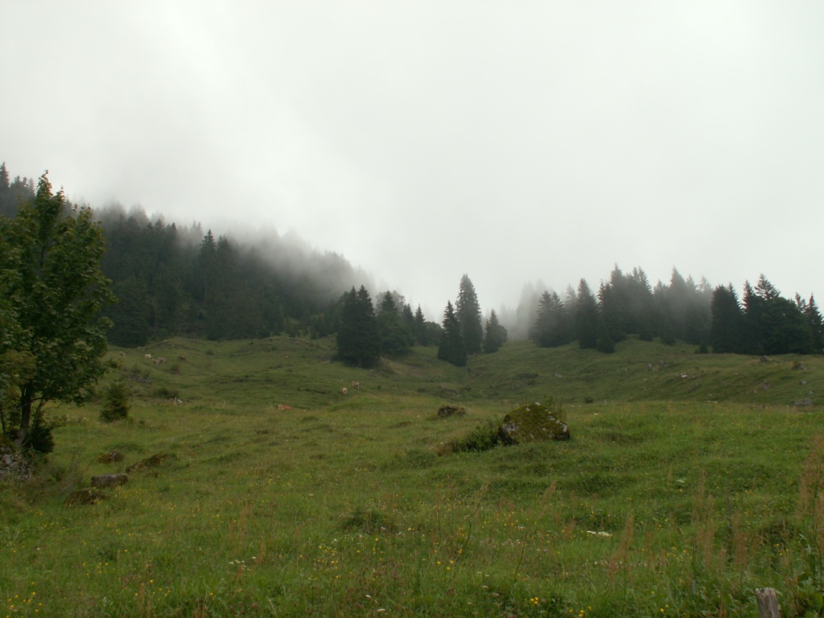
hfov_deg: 52.6
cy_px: 309
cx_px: 412
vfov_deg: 40.7
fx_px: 833
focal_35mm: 35
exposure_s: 1/100
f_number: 5
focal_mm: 5.86
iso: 50
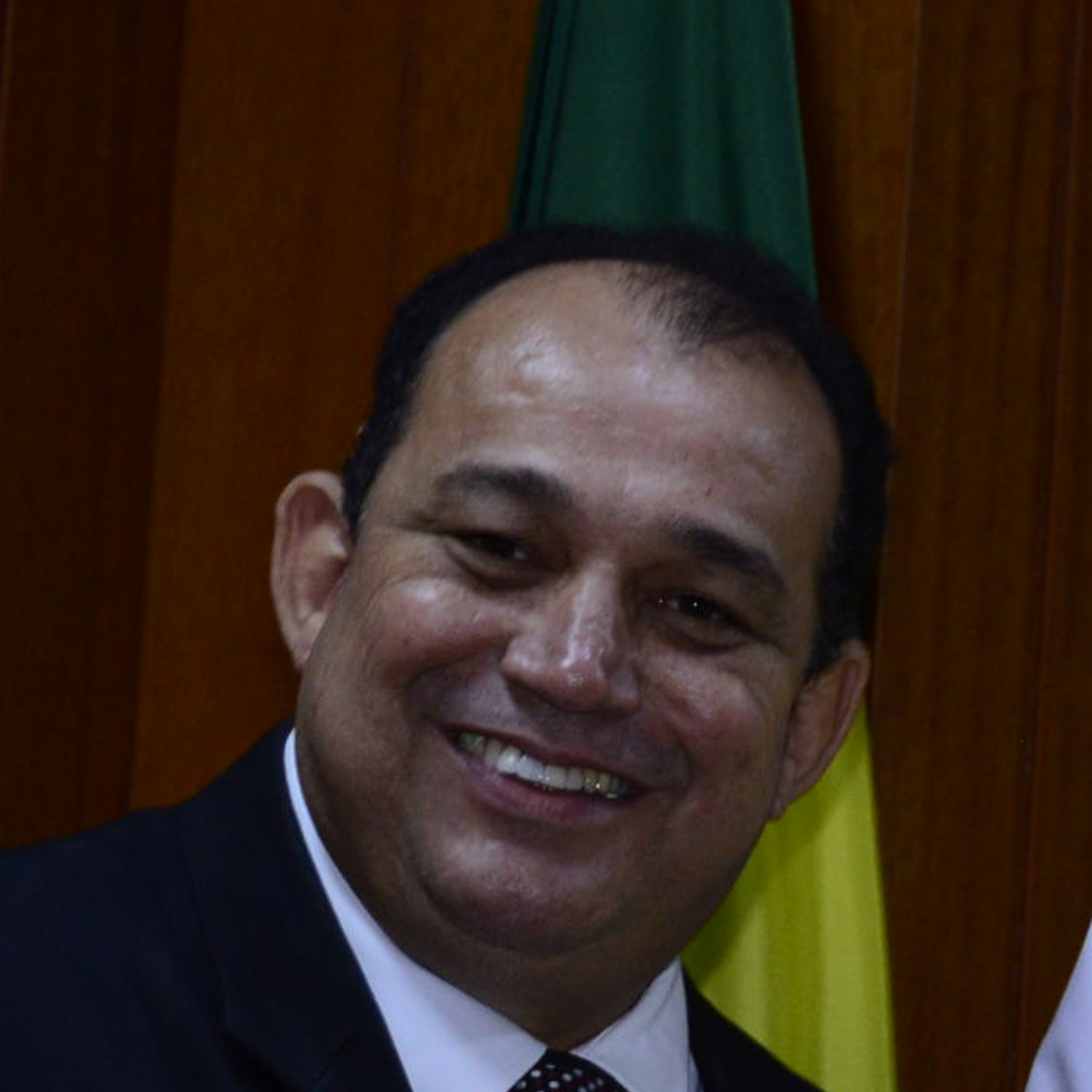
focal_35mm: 238
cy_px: 1122
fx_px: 8494
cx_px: 1582
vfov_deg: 7.3
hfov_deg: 7.2
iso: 1600
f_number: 5
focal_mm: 65
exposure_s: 1/80
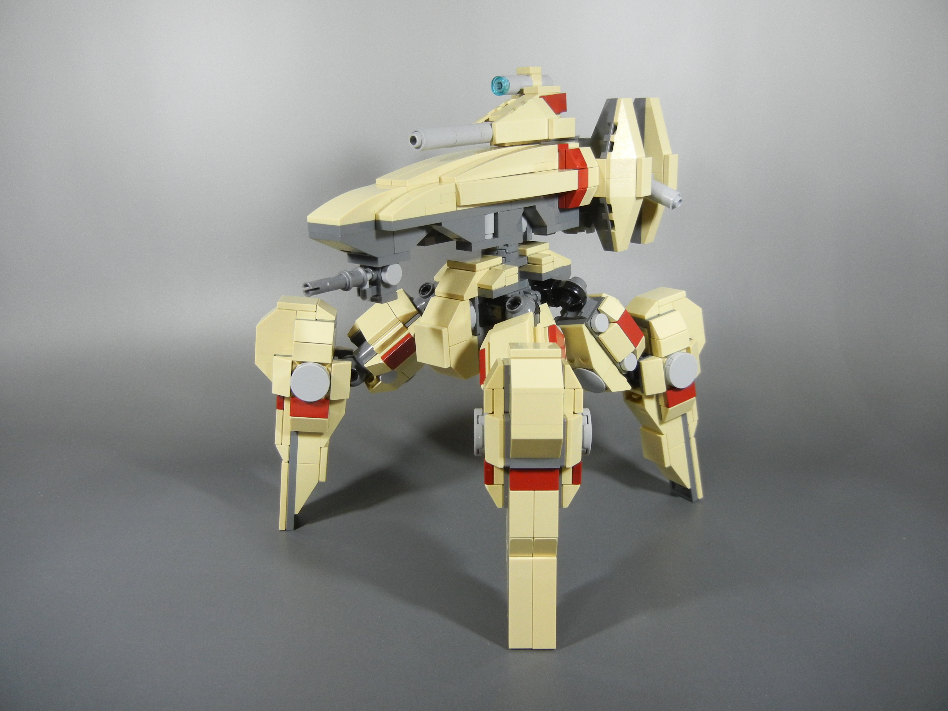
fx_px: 822
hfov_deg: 60.0
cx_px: 474
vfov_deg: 46.8
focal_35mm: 30
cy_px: 356
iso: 400
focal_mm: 5.4
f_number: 3.5
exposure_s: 1/33.2
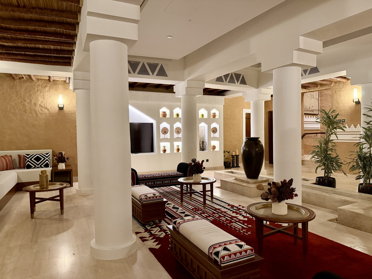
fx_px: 258
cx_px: 186
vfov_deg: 56.8
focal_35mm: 24
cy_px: 140
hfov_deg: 71.6
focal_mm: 6.76
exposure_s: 1/40
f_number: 1.78
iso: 640
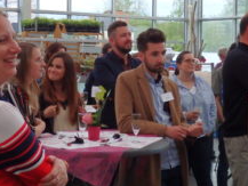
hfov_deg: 24.1
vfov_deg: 18.2
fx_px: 581
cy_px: 77
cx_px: 126
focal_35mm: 81
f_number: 4
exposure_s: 1/160
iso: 800
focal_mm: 8.9
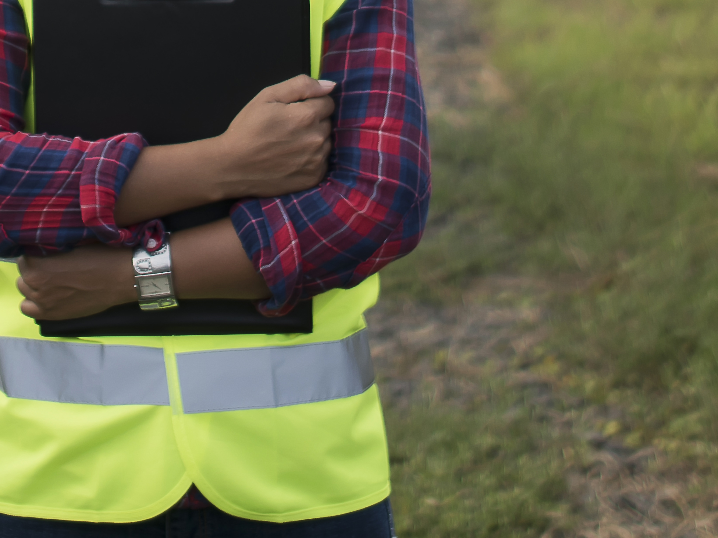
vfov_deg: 11.3
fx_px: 2510
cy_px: -471
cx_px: 157
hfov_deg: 16.2
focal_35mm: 121
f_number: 1.8
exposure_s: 1/1000
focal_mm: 28
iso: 100
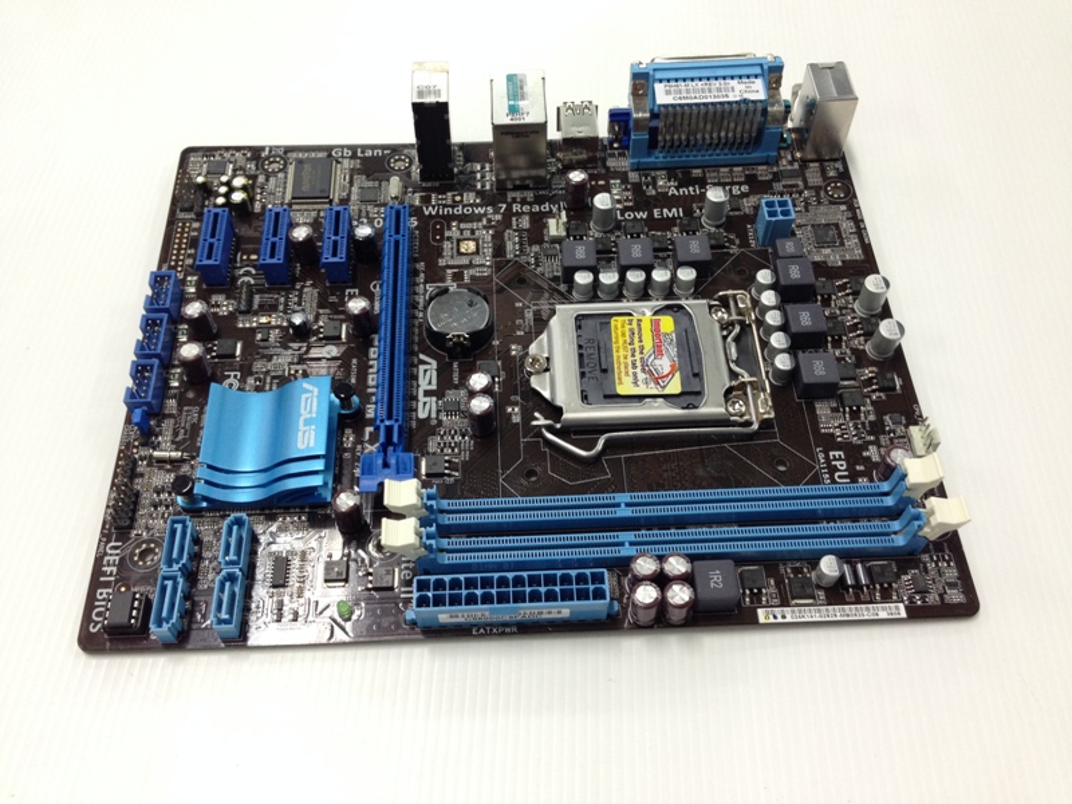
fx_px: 1022
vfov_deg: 42.9
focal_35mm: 33
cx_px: 536
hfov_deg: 55.4
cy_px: 402
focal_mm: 4.12
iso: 80
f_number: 2.4
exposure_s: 1/20
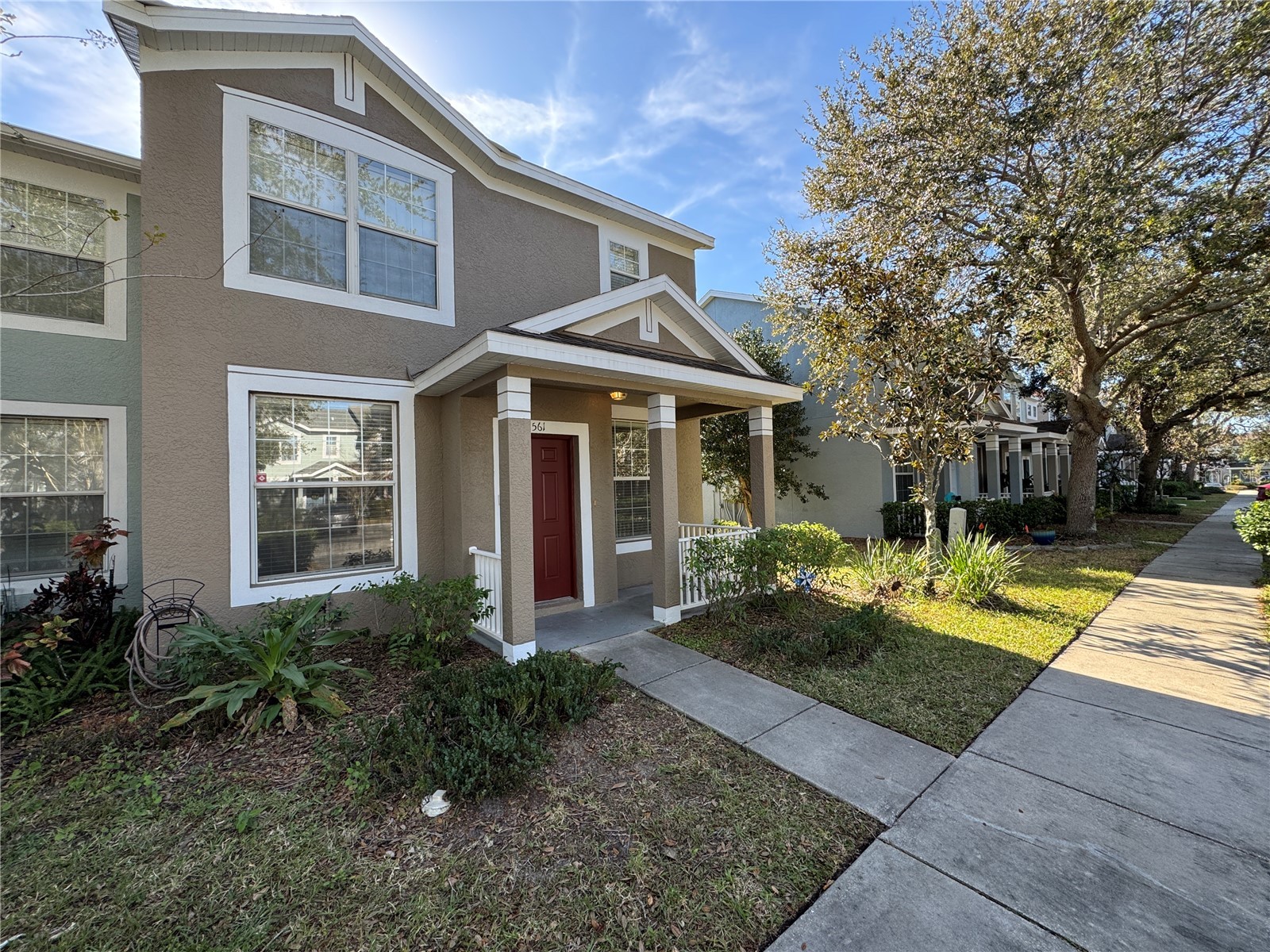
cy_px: 476
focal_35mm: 14
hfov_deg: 102.1
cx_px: 635
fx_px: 514
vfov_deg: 85.7
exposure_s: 1/238
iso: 40
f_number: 2.2
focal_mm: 2.22
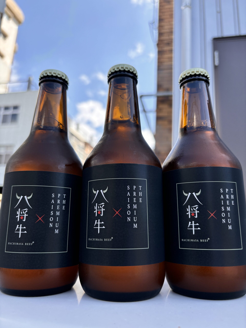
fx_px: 246
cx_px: 123
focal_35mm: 26
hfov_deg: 53.1
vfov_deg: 67.3
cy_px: 164
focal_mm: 5.96
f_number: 1.6
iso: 50
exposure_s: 1/887
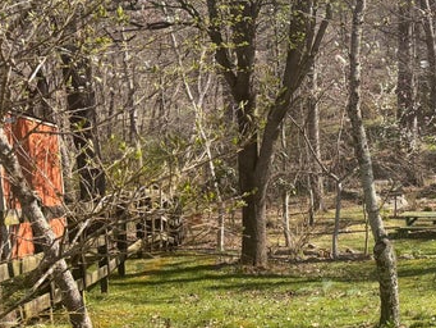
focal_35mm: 60
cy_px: 177
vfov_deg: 24.4
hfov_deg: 29.2
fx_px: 756
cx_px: 475
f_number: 1.78
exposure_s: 1/2525
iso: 100
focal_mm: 6.76
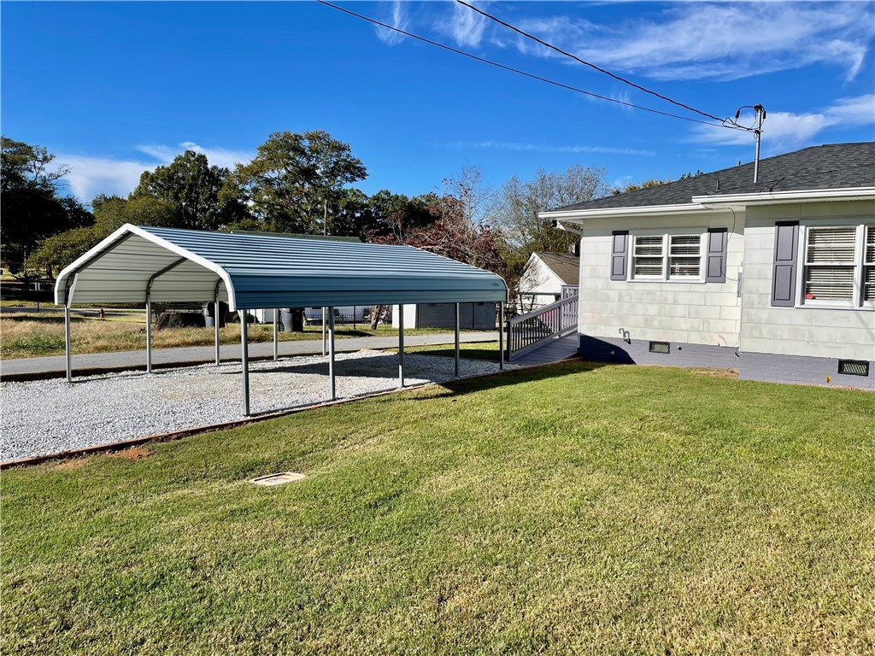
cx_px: 438
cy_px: 328
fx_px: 657
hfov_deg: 67.3
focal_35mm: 26
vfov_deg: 53.1
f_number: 1.6
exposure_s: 1/3344
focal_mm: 5.1
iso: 32
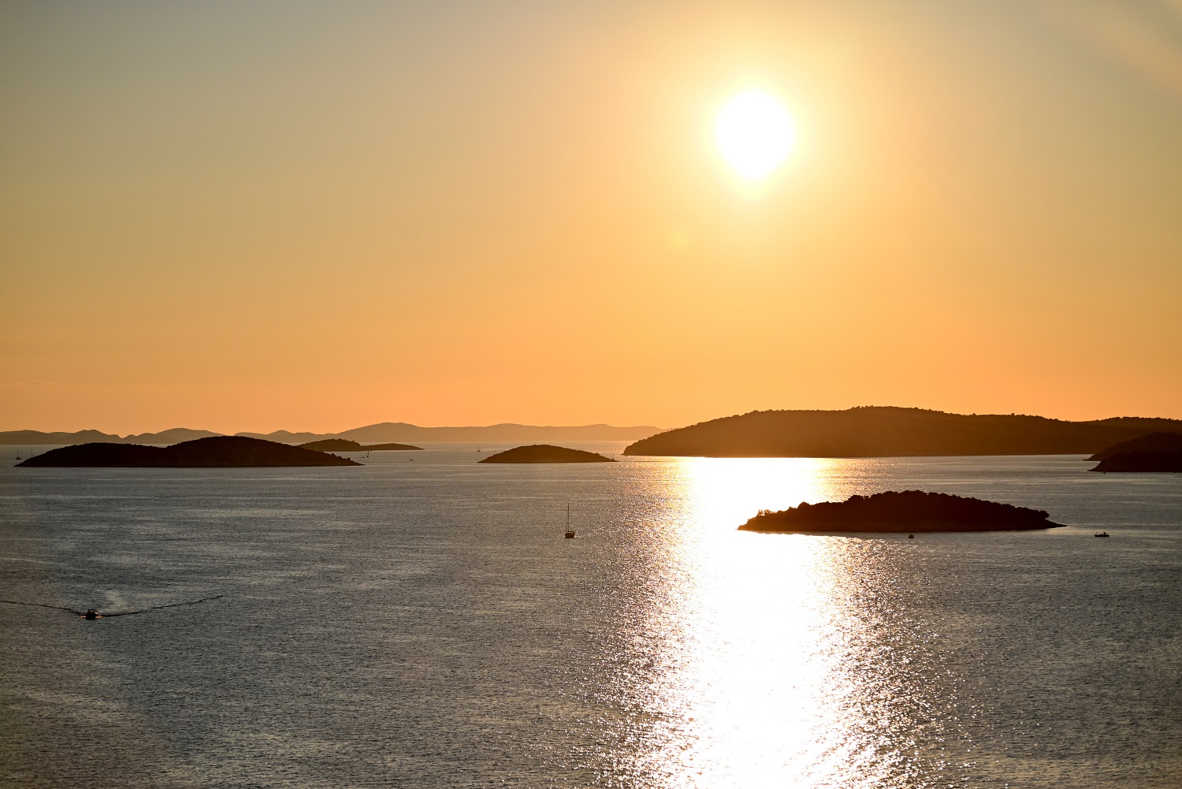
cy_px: 394
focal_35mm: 110
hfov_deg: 18.6
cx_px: 591
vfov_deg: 12.5
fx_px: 3612
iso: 250
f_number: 4.5
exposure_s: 1/6400
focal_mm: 110
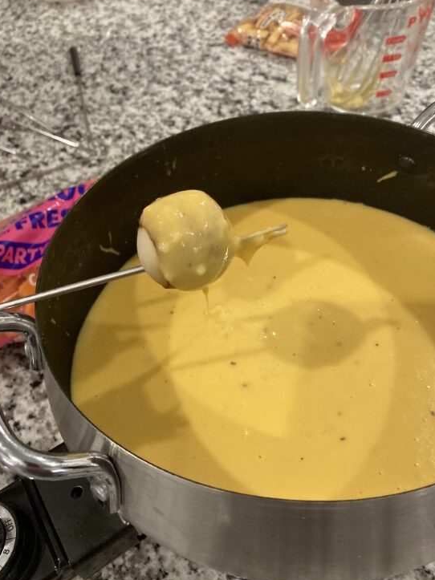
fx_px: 520
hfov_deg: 45.4
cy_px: 308
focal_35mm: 31
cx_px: 231
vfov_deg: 58.3
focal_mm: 3.99
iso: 250
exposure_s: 1/60
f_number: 1.8
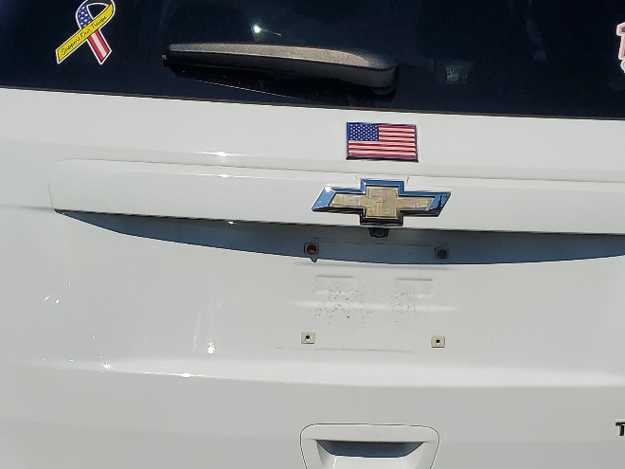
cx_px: 369
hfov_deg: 30.7
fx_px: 1137
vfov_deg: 23.2
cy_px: 301
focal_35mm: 63
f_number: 1.5
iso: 52
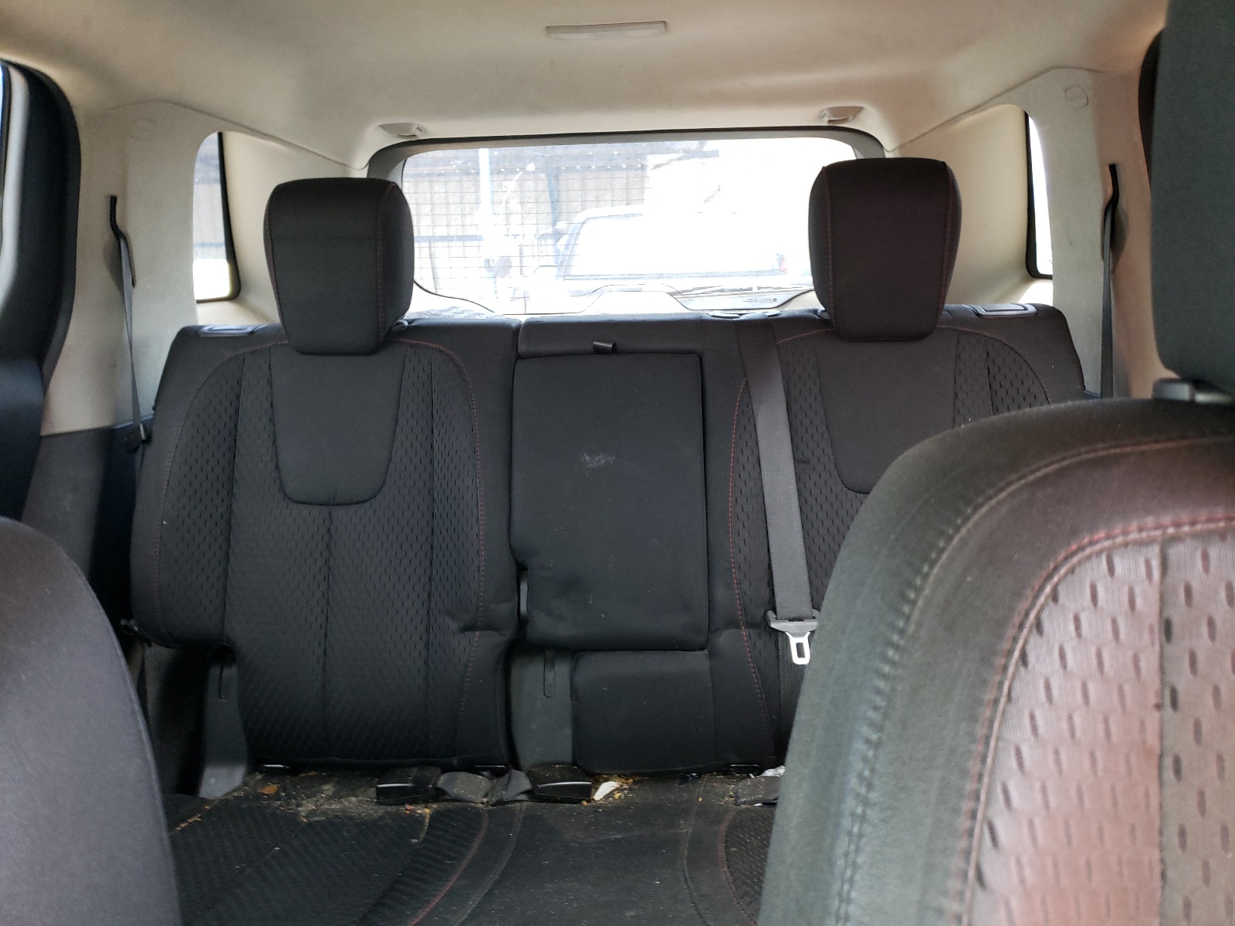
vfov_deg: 53.1
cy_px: 463
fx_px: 928
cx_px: 618
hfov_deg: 67.3
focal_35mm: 26
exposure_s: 1/60.2
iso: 133
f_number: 1.5
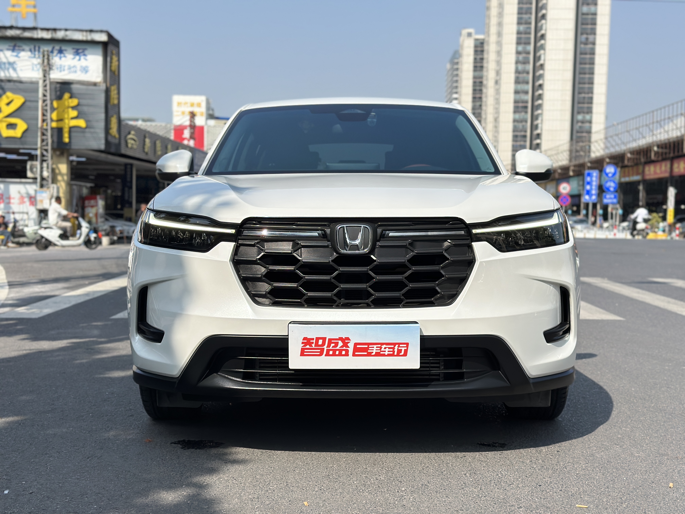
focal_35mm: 48
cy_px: 257
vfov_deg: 30.3
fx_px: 950
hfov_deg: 39.7
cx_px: 342
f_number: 1.78
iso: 100
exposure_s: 1/8197
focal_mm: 6.86
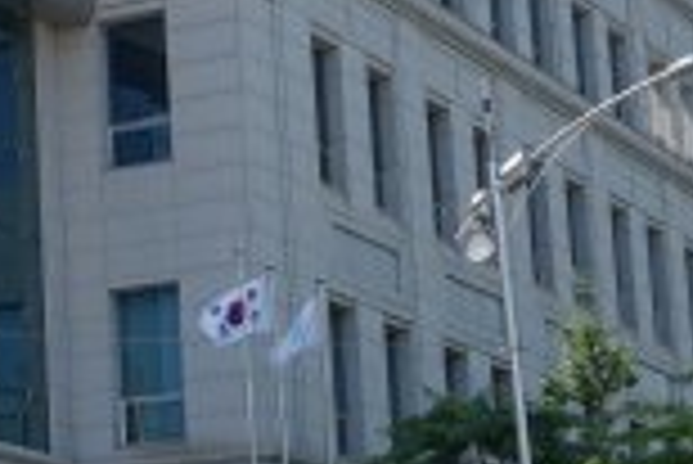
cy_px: 178
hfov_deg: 13.0
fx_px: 2794
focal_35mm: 145
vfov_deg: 9.5
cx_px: -504
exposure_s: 1/200
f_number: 8
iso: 100
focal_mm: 28
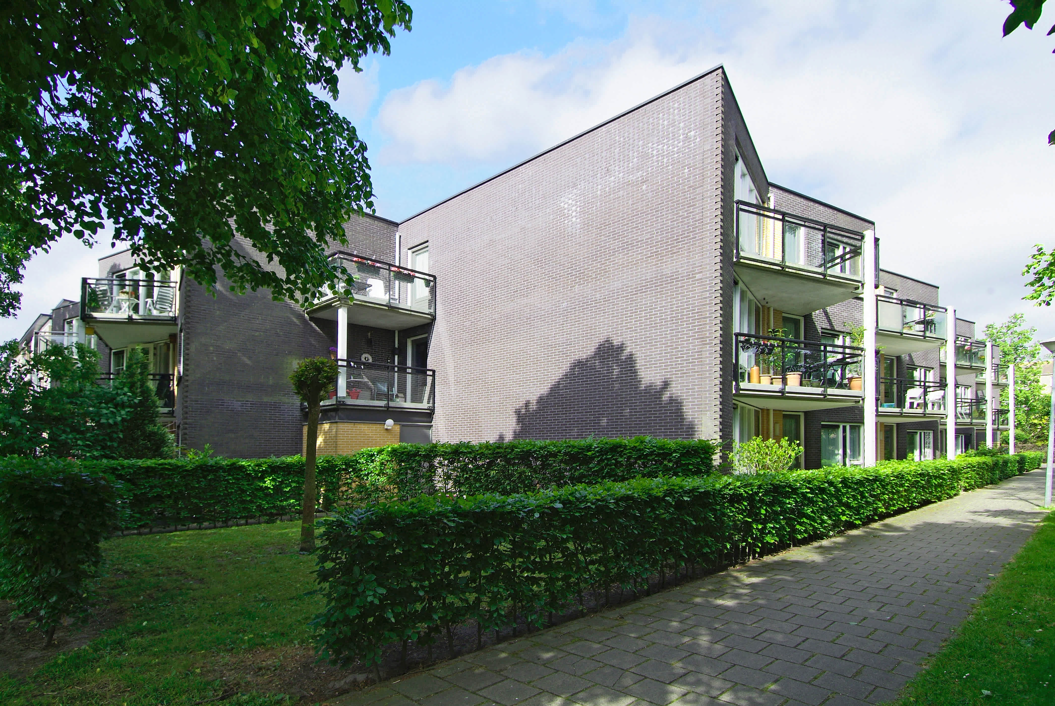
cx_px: 528
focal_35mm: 18
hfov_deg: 89.9
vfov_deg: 67.5
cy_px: 353
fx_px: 528
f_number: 6.7
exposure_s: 1/180
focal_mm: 12
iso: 160
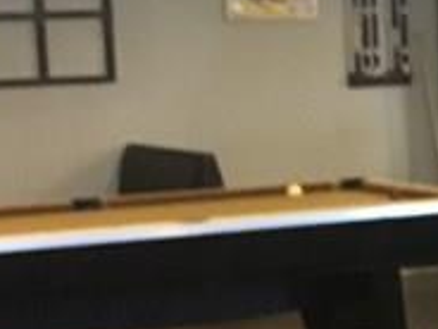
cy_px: 205
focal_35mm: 161
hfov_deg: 11.3
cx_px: 812
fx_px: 2037
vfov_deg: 9.2
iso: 400
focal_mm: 4.15
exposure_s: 1/15
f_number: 2.2
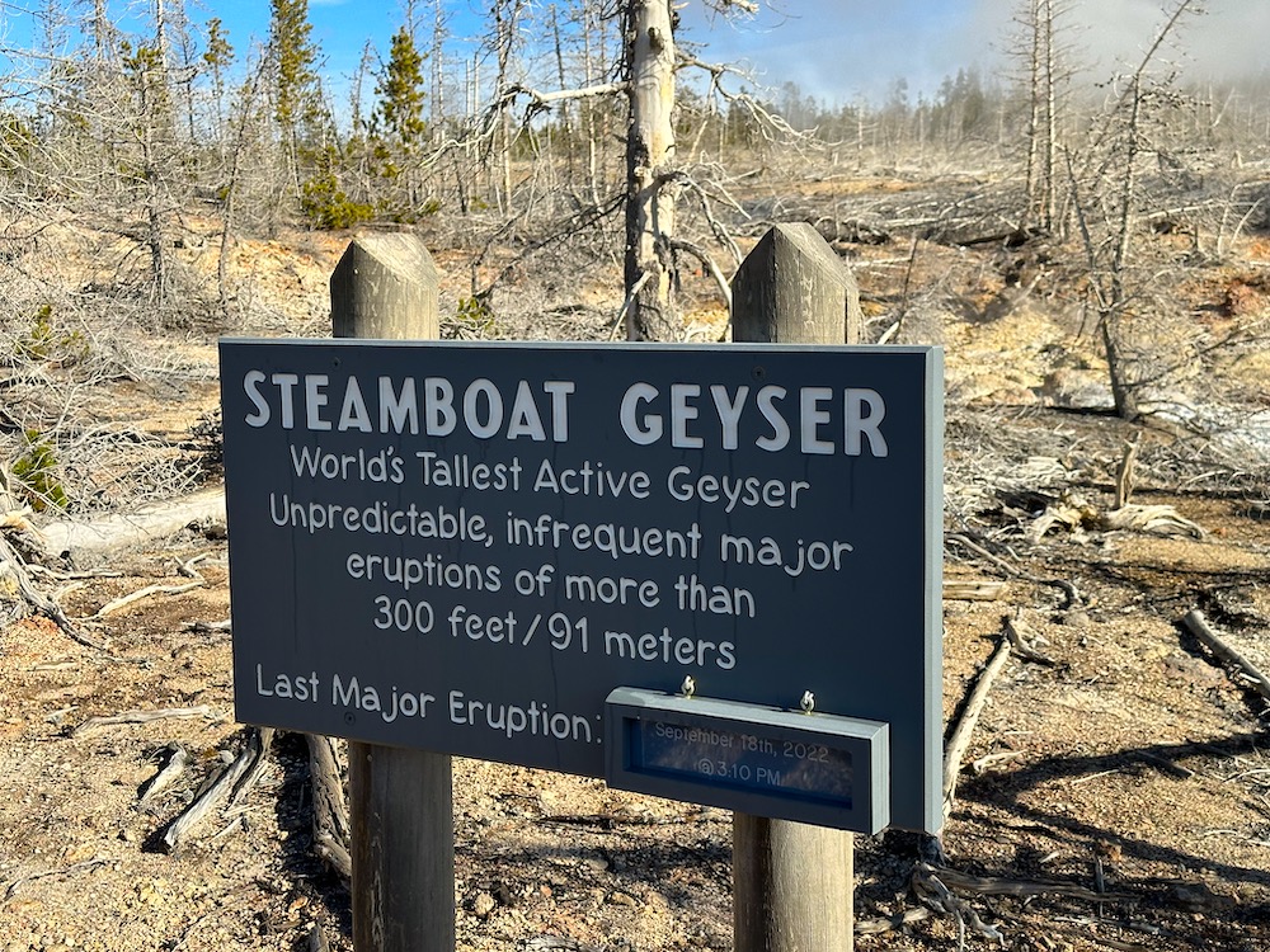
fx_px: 1761
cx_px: 635
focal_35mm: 48
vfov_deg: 30.3
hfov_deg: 39.7
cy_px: 476
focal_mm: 6.86
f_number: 1.78
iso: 64
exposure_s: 1/3472
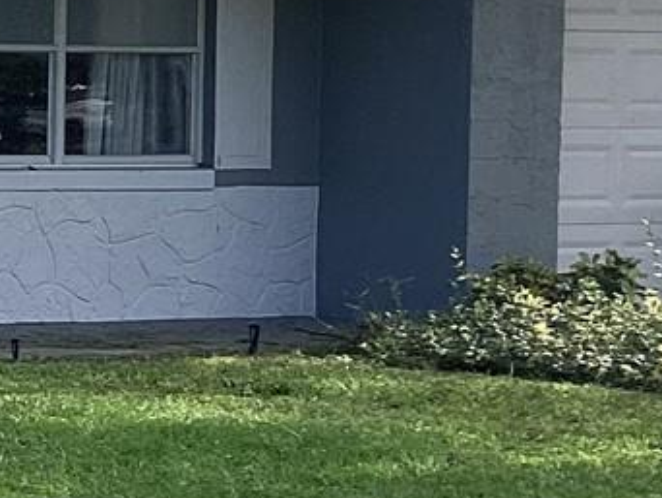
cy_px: 264
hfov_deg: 12.4
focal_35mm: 145
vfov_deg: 10.2
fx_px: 2775
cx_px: -527
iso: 25
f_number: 2.4
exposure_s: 1/831
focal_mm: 3.3
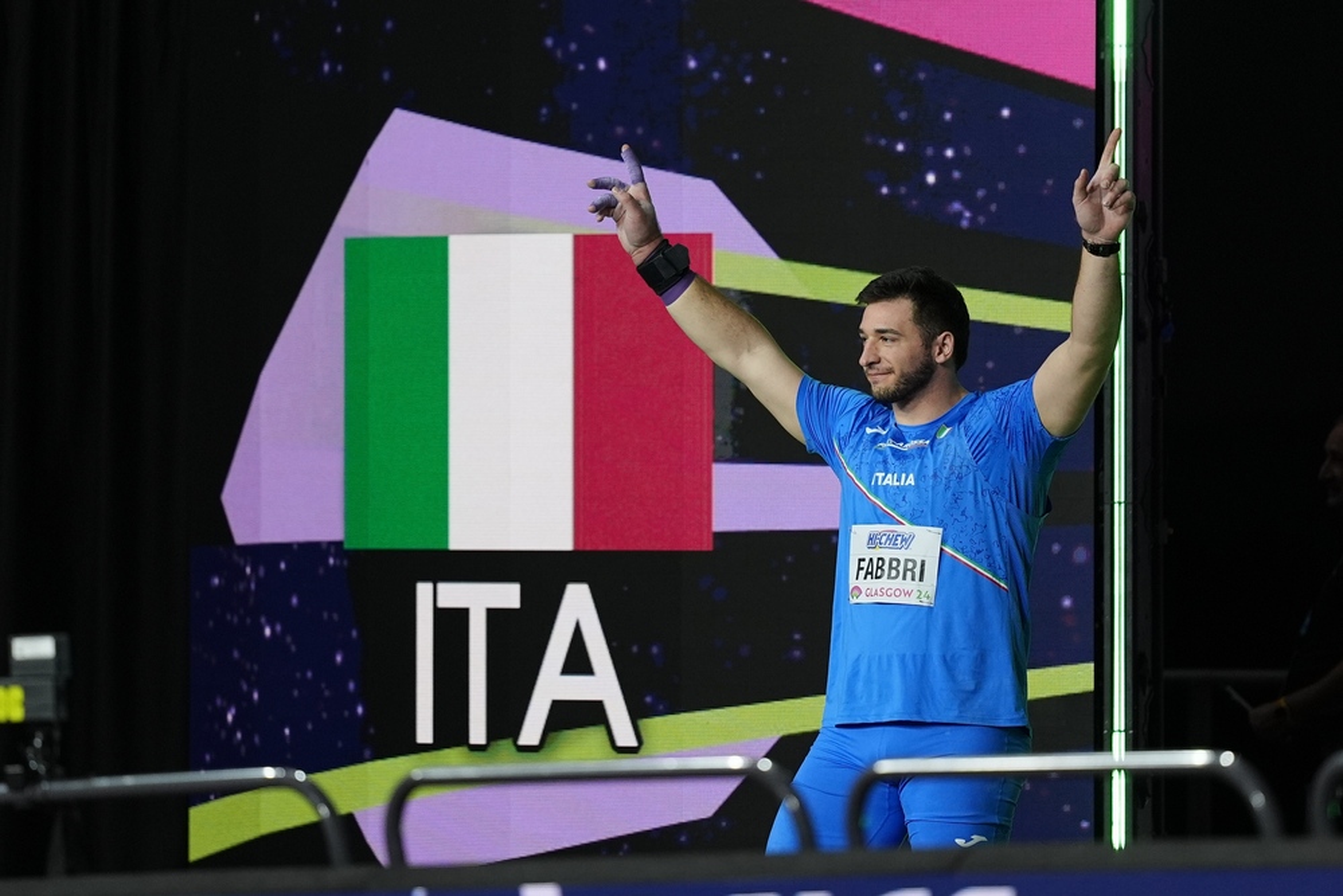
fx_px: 11196
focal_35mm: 300
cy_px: 448
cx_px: 672
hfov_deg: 6.9
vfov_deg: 4.6
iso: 1600
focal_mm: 300
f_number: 2.8
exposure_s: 1/1250
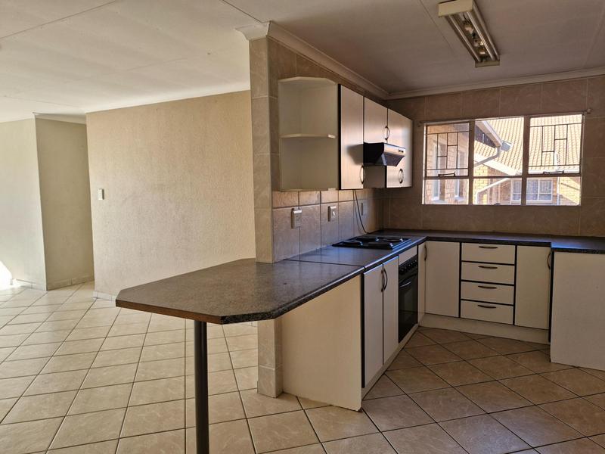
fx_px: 402
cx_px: 302
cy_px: 227
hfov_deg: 73.9
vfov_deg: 58.9
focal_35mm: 23
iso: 100
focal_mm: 5.54
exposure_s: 1/180
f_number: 1.8
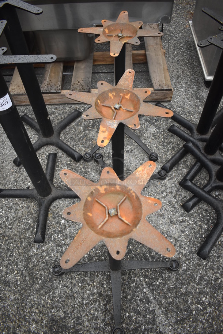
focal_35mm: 27
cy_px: 167
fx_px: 250
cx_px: 112
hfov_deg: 48.0
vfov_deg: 67.3
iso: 450
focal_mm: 18
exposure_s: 1/250
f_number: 3.5
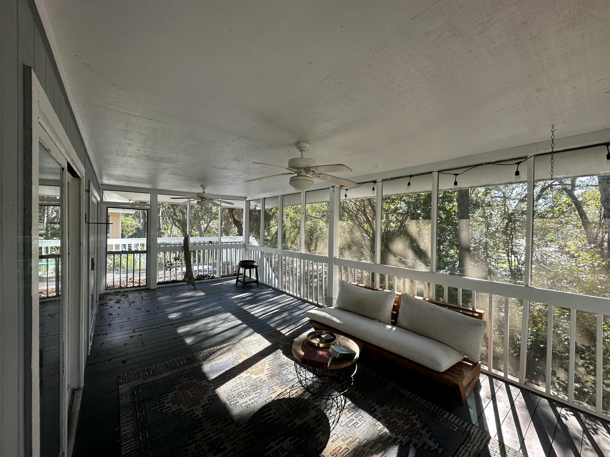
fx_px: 247
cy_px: 228
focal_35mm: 14
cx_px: 305
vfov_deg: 85.7
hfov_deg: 102.1
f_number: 2.2
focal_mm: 2.22
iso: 50
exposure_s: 1/99
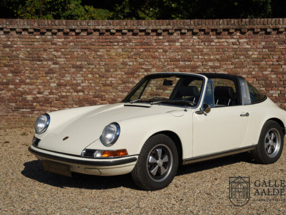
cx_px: 160
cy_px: 107
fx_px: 510
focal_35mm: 62
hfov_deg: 31.3
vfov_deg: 23.7
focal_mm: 56.7
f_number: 6.3
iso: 100
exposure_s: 1/400
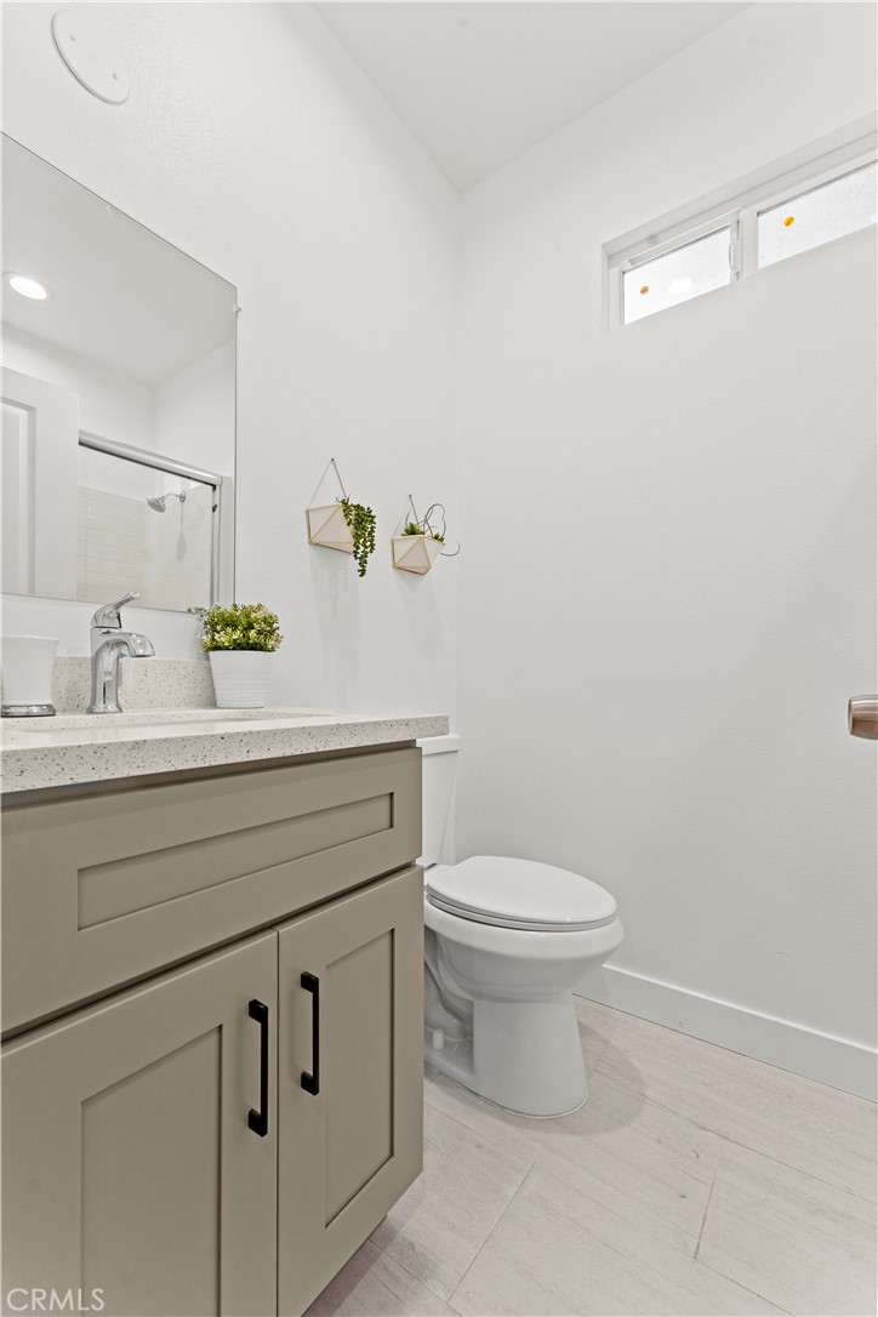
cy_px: 658
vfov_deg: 104.3
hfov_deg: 81.2
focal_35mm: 14
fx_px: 512
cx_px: 439
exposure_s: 1/8
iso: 1600
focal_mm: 14
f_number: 10
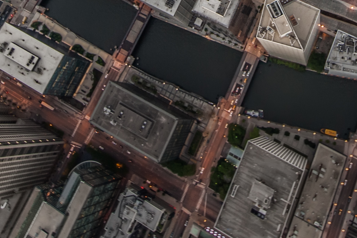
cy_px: -159
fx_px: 495
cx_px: 240
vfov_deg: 20.9
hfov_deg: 39.1
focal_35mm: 50
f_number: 2.8
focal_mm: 14
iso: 640
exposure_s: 1/60
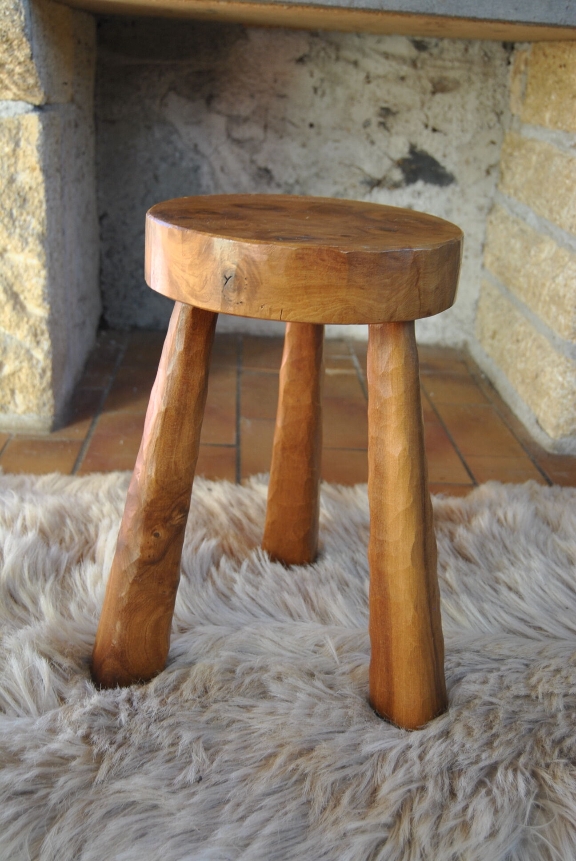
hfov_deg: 34.3
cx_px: 288
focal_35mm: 39
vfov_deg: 49.5
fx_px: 933
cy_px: 430
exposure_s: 1/40
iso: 200
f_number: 4
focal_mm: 26
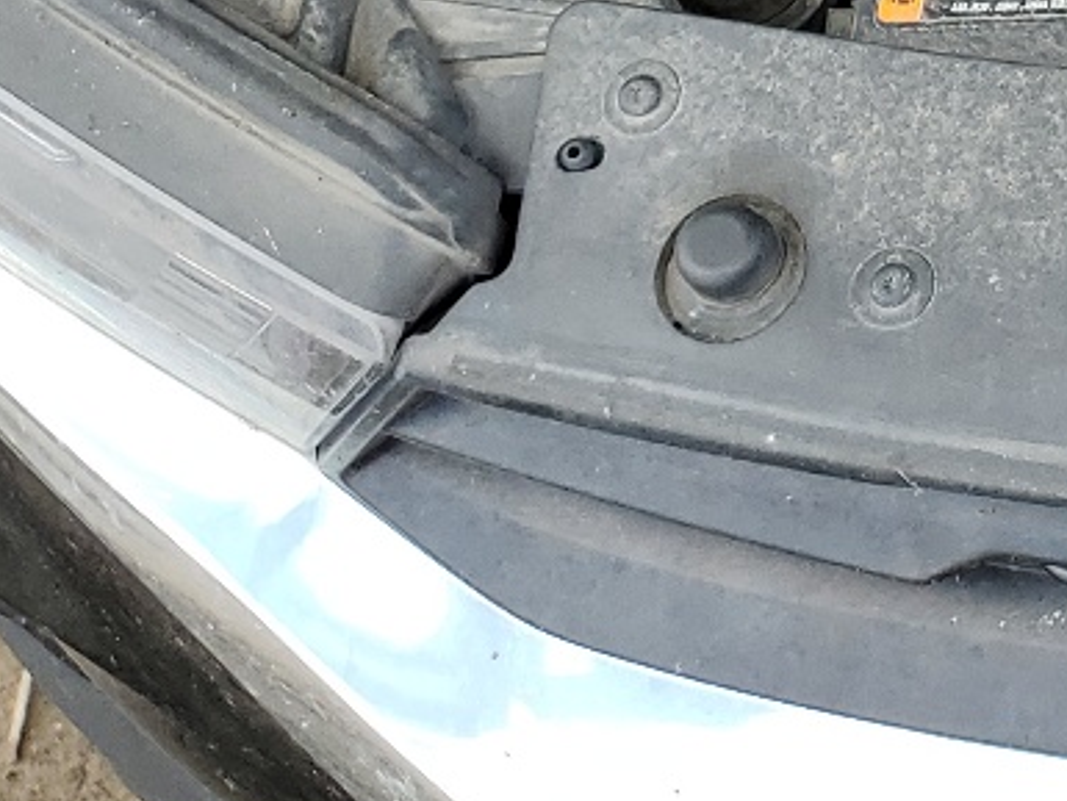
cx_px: 1946
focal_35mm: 108
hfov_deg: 15.5
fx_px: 3330
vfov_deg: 12.5
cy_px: -649
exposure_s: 1/588
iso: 50
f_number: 1.5
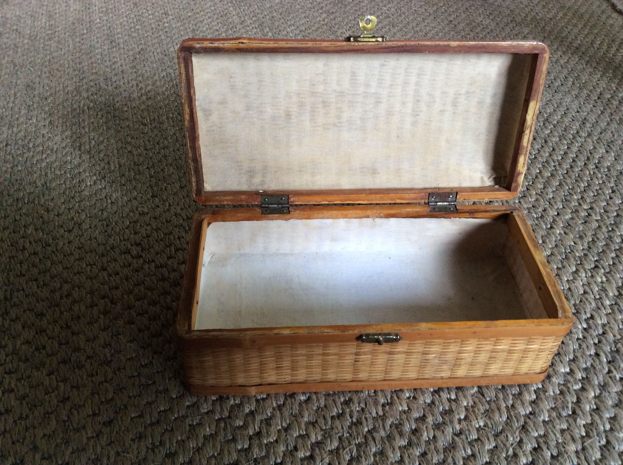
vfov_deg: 44.1
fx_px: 575
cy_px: 232
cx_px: 312
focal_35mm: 32
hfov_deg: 56.9
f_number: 2.4
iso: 100
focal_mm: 3.3
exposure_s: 1/25
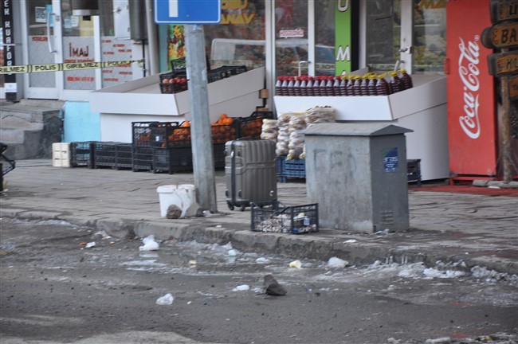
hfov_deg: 13.1
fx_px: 2264
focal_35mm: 158
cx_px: 259
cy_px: 172
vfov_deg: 8.7
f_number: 5.6
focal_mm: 105
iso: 200
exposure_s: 1/30
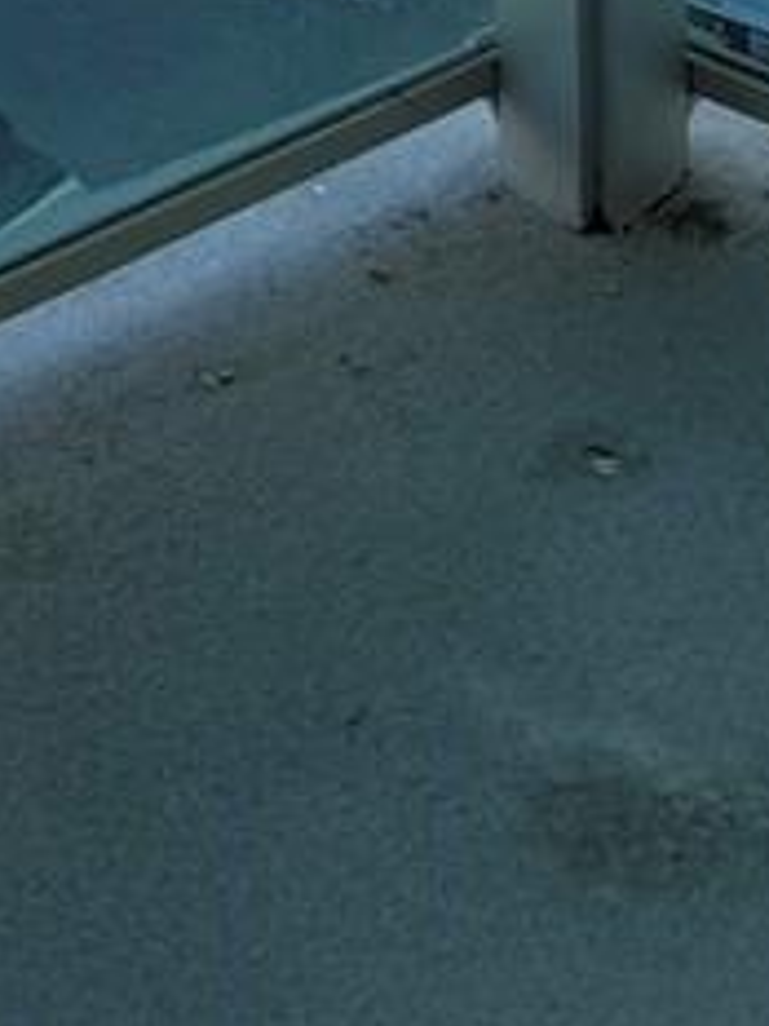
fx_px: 3673
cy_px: -1362
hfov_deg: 11.9
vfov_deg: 12.7
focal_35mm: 124
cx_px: 208
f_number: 1.78
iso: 80
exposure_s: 1/3145
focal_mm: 6.76
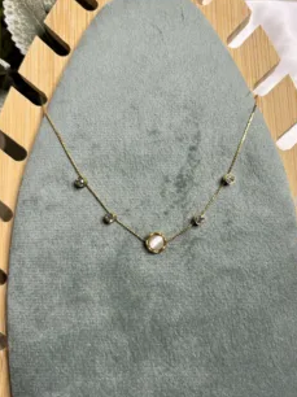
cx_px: 167
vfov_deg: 54.0
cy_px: 206
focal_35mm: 34
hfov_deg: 41.7
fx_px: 389
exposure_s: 1/100
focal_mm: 5.96
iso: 125
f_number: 1.6
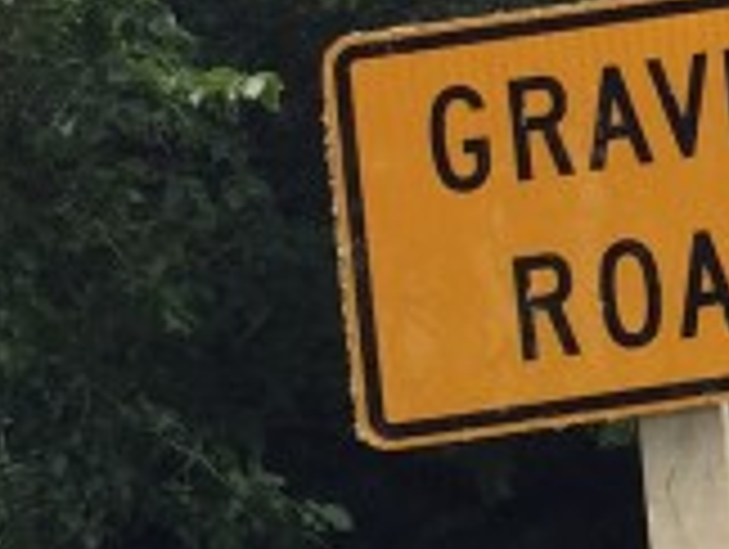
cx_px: 1202
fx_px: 3860
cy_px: 54
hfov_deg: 10.3
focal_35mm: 183
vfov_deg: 8.1
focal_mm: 4.15
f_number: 2.2
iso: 32
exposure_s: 1/590
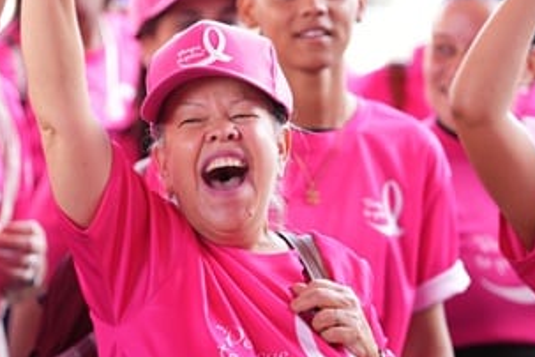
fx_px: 5647
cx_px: 257
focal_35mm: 380
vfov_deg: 3.6
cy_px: 237
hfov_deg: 5.4
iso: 500
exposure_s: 1/200
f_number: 2.8
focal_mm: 176
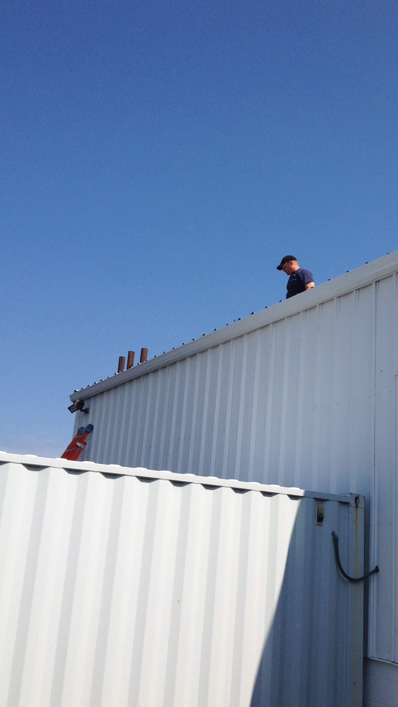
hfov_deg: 28.2
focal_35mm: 42
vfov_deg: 48.3
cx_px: 267
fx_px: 788
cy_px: 368
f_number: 2.4
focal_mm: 4.28
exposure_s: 1/2762
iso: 50
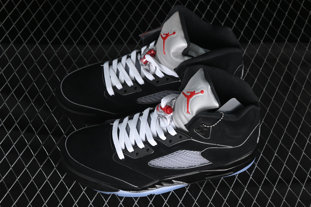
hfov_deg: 27.0
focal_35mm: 75
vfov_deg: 18.2
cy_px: 104
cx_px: 156
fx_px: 648
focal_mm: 50
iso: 160
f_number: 6.3
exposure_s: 1/40
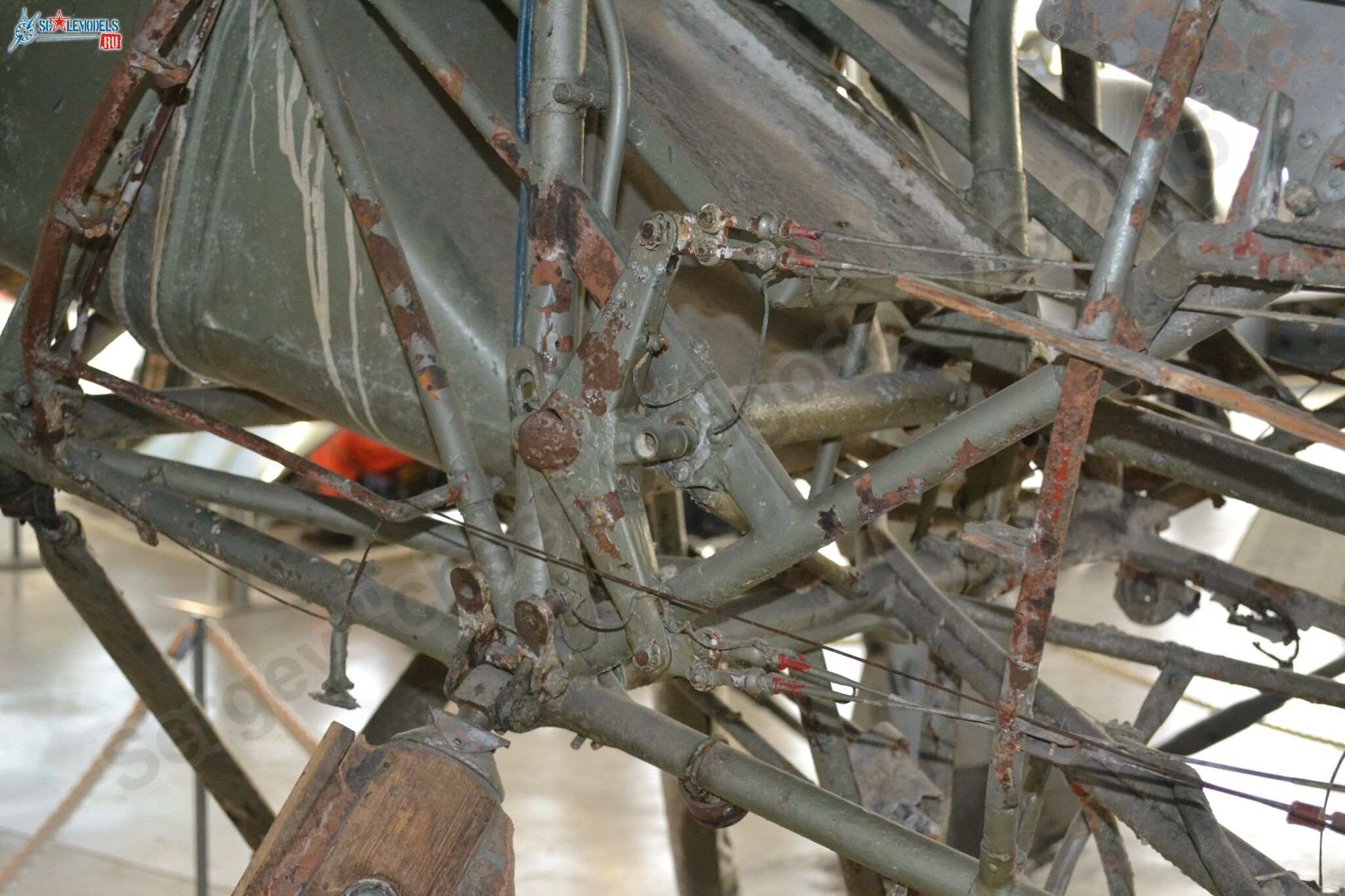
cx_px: 672
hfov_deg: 35.1
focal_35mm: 57
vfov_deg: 23.8
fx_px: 2129
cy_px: 448
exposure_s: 1/60
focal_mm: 38
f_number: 5
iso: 2000
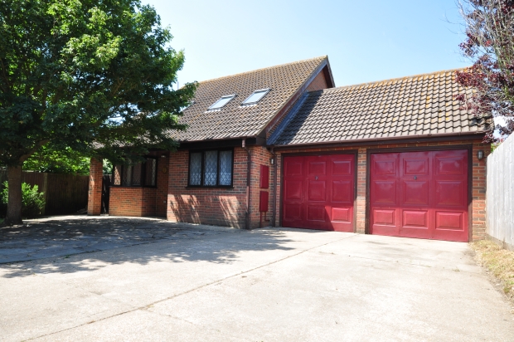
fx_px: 300
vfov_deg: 59.4
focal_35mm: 21
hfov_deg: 81.3
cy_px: 171
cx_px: 257
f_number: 13
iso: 200
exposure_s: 1/30
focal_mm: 14
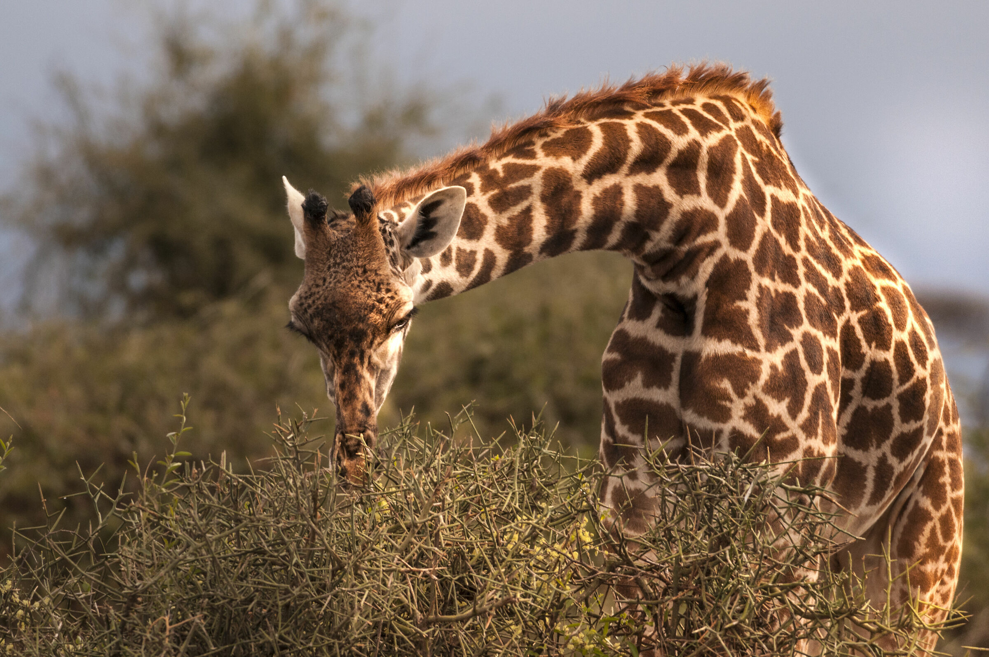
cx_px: 494
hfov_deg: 2.8
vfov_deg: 1.8
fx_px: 20579
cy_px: 328
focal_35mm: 750
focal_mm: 500
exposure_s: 1/640
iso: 400
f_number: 6.7
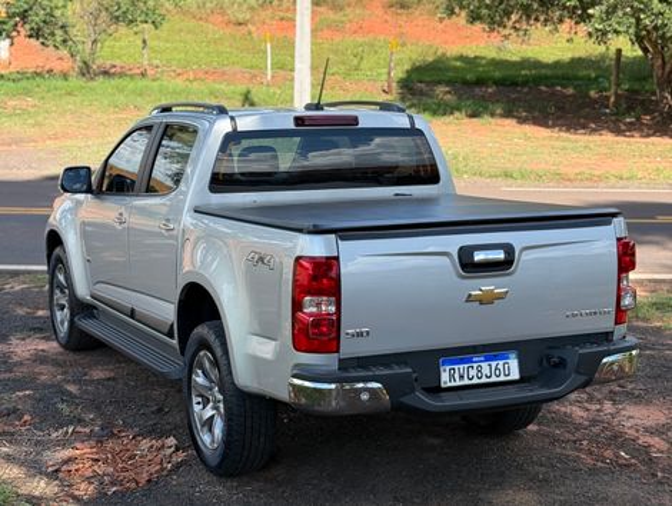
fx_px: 933
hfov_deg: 39.6
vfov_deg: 30.3
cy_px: 253
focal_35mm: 48
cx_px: 336
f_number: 1.78
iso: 64
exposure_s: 1/1883
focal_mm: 6.76
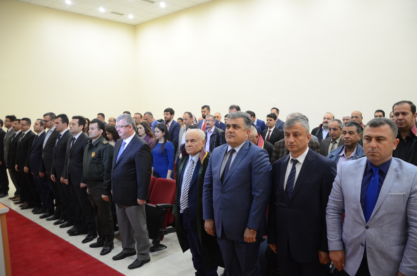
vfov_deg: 47.7
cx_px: 208
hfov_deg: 67.5
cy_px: 138
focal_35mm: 27
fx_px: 312
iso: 1250
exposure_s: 1/30
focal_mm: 18
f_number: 3.5
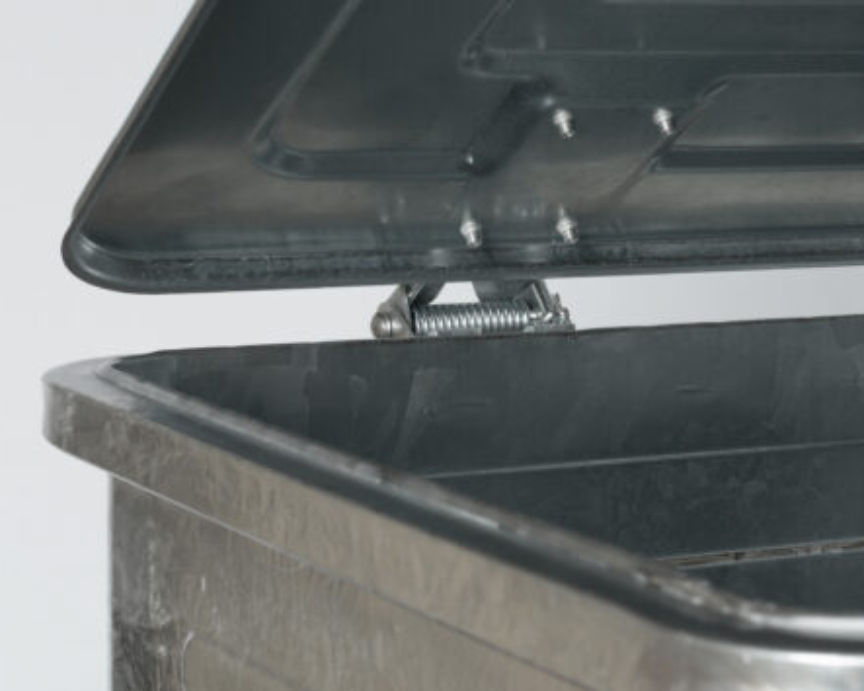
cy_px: 329
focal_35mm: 114
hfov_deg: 16.9
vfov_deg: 13.5
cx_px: 454
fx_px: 2914
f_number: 10
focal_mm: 70
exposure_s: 1/160
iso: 250
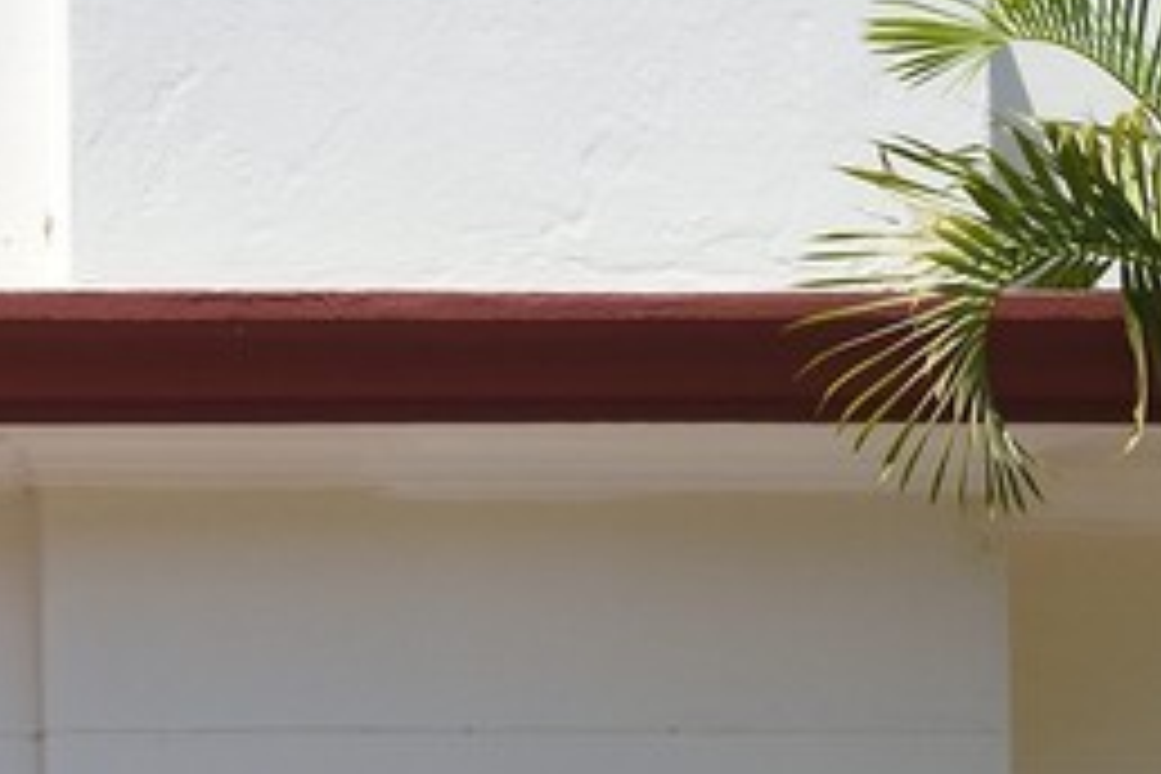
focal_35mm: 310
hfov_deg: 6.2
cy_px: 814
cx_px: -2196
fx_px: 9997
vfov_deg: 4.4
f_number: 10
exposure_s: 1/250
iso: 200
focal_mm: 50
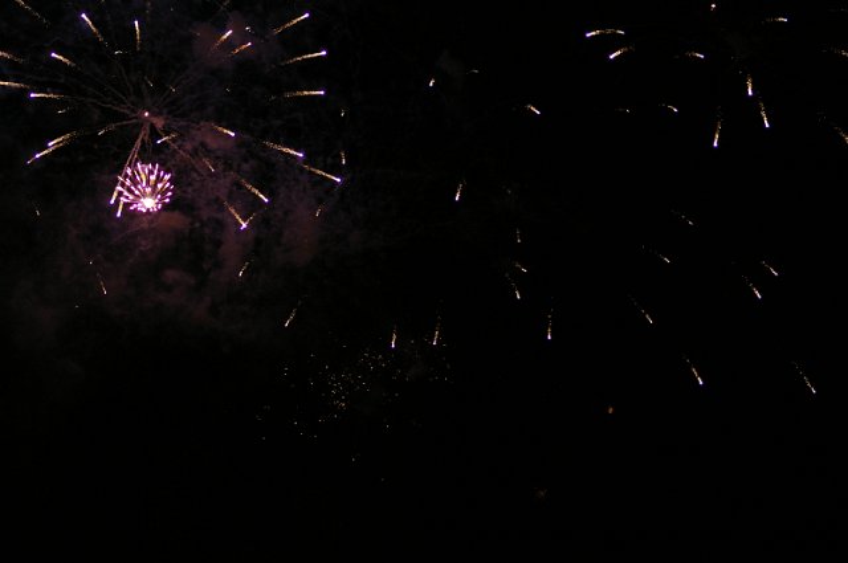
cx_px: 424
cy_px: 282
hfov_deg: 13.1
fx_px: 3705
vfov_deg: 8.7
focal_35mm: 158
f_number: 2.8
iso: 800
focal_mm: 105
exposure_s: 1/250
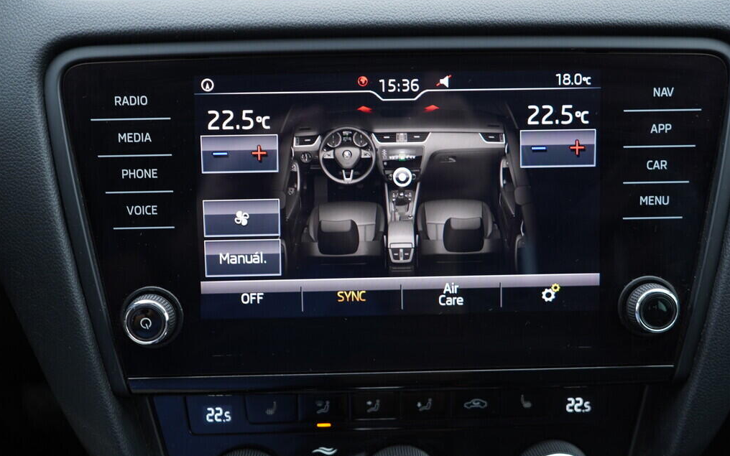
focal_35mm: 37
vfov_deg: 34.4
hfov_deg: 52.7
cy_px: 223
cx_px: 364
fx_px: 736
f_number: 2.8
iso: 320
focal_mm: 24
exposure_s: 1/40
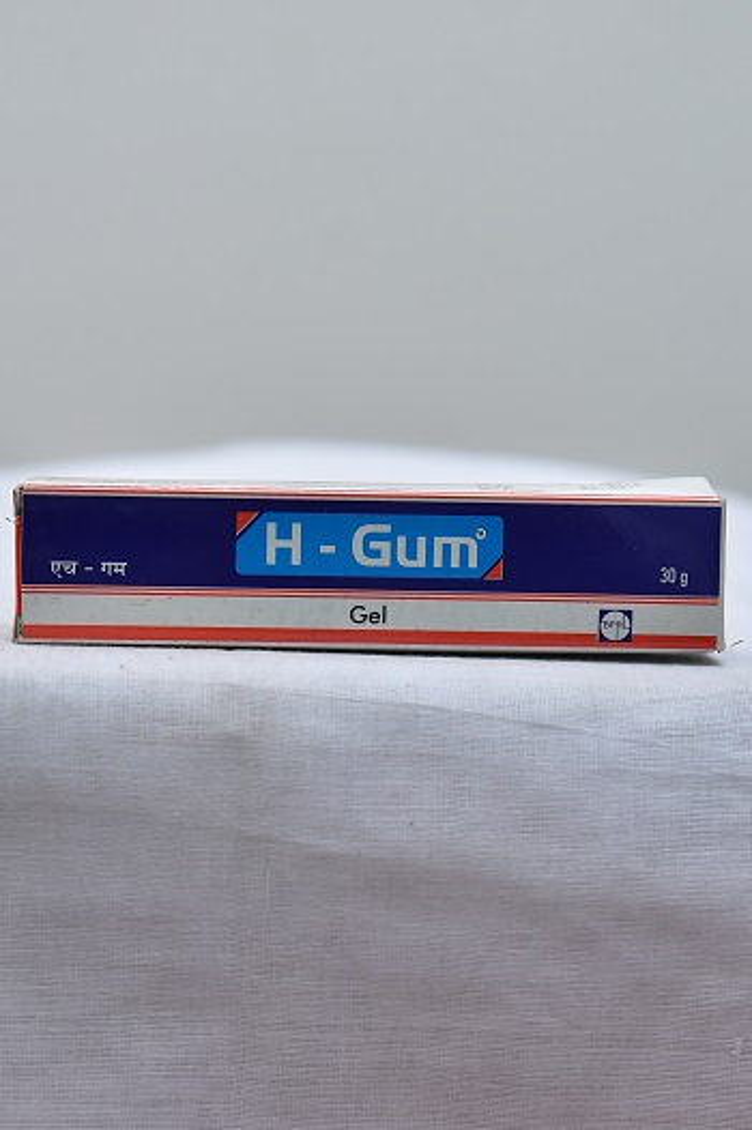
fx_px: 2353
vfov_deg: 27.0
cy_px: 565
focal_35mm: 75
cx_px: 376
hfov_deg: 18.2
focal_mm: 75
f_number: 4.5
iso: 1600
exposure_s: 1/125
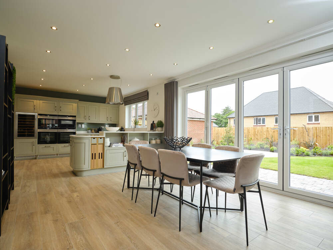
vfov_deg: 71.6
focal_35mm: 18
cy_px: 125
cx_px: 166
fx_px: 173
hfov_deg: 87.8
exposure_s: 1/10
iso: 200
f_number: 9
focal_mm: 23
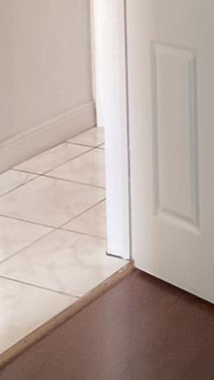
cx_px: 160
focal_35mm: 97
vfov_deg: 20.8
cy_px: -53
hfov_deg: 12.4
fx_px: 978
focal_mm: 3
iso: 320
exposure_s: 1/30
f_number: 1.8
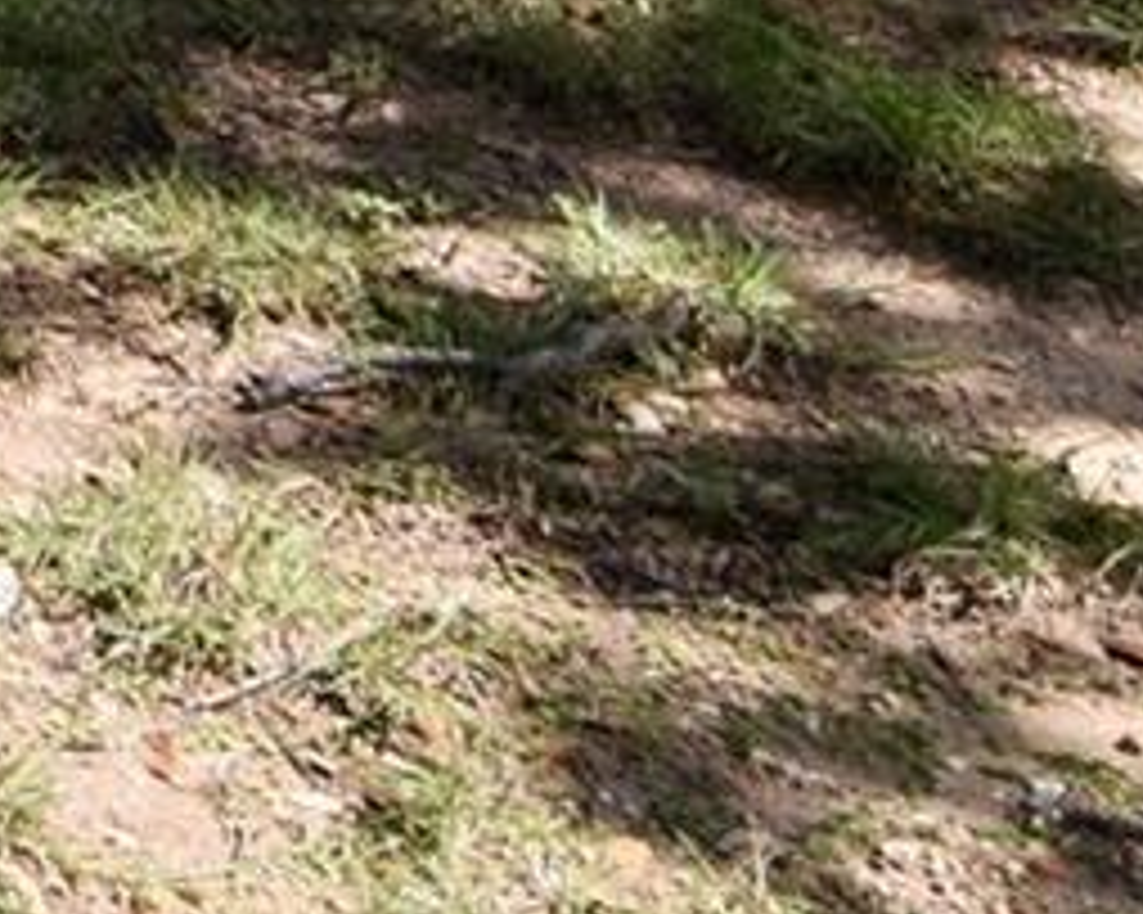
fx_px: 4220
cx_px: -1616
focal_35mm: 125
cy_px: -1974
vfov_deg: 9.3
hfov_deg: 12.2
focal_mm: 11
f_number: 9
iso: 200
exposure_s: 1/320
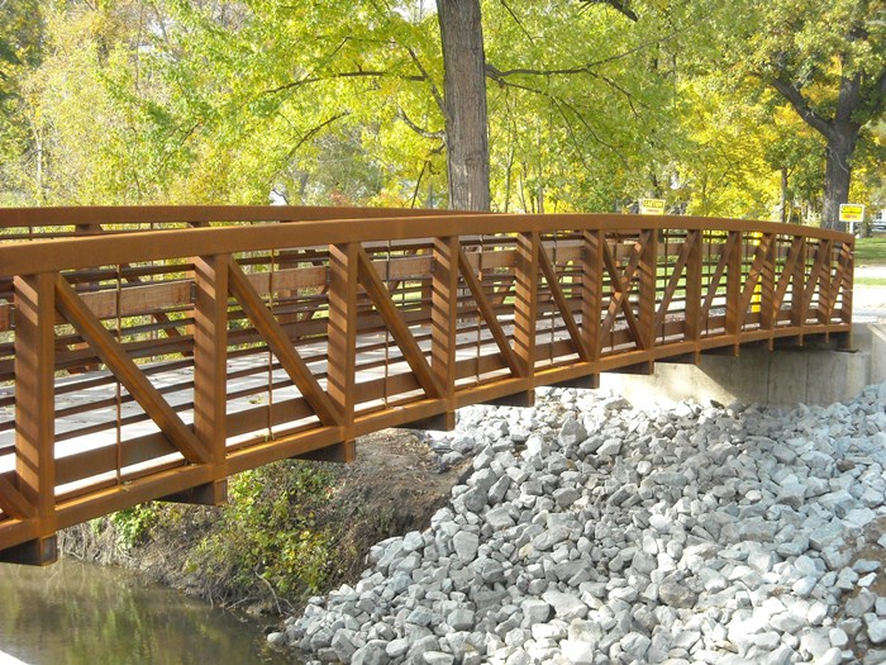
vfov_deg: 17.6
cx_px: 443
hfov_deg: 23.3
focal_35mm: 84
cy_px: 332
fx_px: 2150
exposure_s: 1/209
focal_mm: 13.73
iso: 141
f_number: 4.1
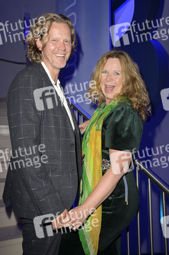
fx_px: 247
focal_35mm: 35
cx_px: 84
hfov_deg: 37.8
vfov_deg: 54.5
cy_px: 128
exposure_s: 1/60
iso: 1000
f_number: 10
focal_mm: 35
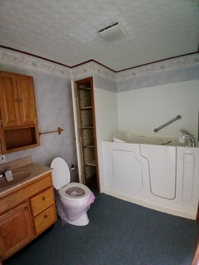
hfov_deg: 74.7
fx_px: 130
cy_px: 132
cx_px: 100
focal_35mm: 17
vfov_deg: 91.0
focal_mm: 1.4
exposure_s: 1/13.3
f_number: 2.2
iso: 1250
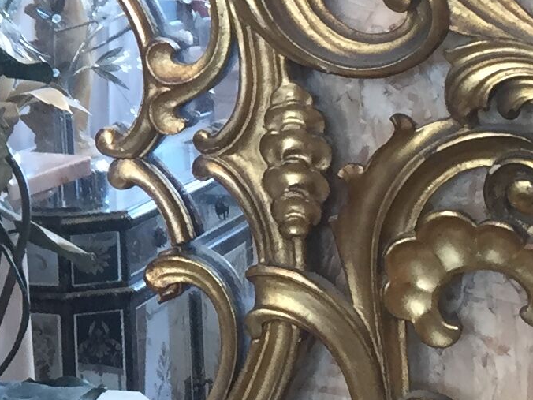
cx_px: -362
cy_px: -173
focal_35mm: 140
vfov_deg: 10.3
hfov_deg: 13.0
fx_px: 2156
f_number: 2.2
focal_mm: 4.15
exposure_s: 1/33
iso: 32
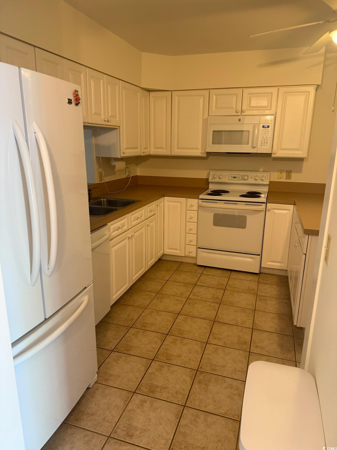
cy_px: 225
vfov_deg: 71.6
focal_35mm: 24
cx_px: 168
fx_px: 312
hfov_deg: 56.8
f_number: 1.78
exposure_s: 1/60
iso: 250
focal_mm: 6.76
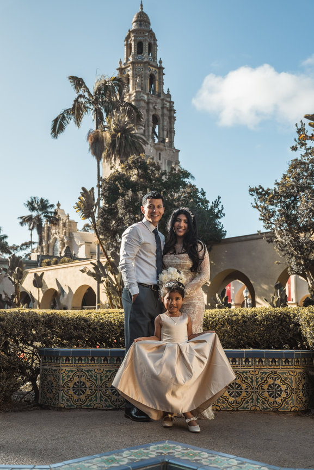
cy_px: 235
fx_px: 510
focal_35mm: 39
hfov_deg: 34.2
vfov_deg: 49.5
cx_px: 157
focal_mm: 39
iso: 100
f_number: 4
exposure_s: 1/125
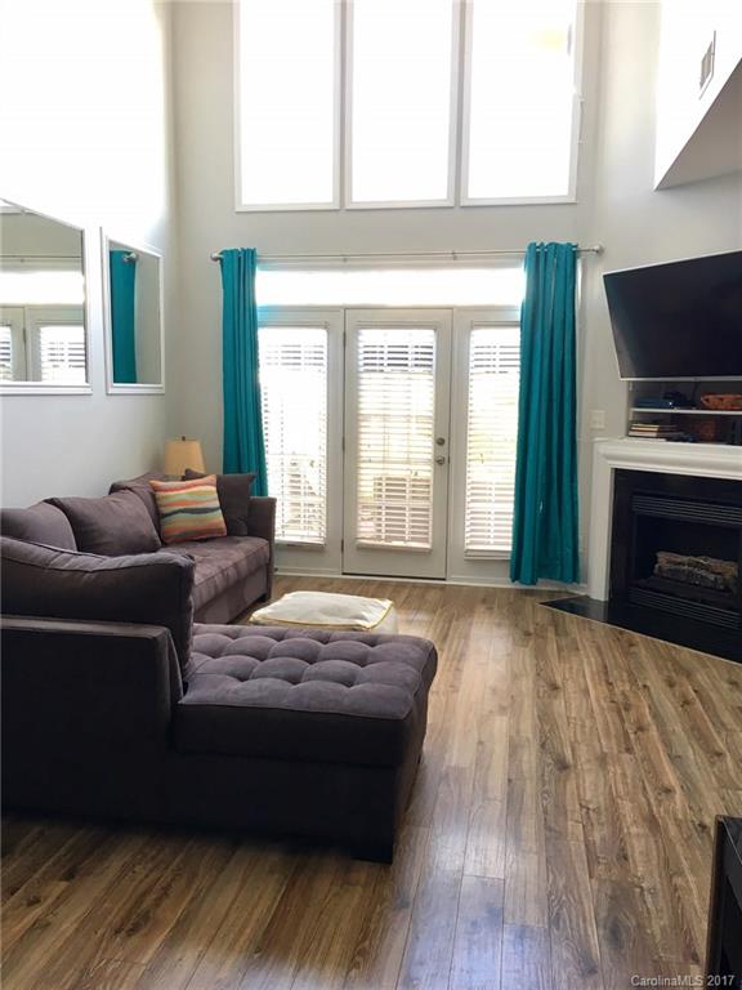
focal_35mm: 29
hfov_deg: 48.2
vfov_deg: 61.7
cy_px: 495
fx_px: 829
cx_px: 371
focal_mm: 4.15
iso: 50
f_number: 2.2
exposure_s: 1/30
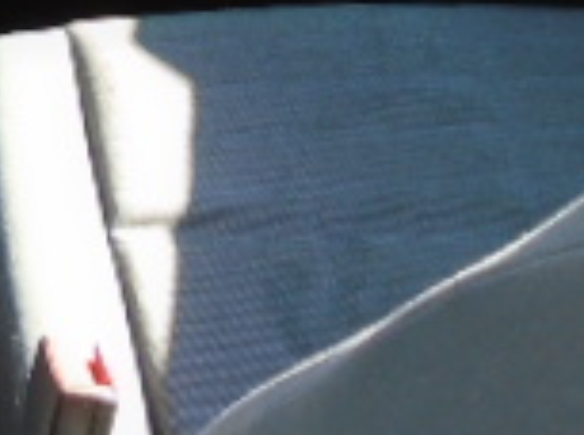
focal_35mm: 109
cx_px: -218
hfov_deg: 16.8
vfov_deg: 12.6
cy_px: -294
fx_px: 1835
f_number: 3.2
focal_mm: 4.6
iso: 100
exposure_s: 1/50
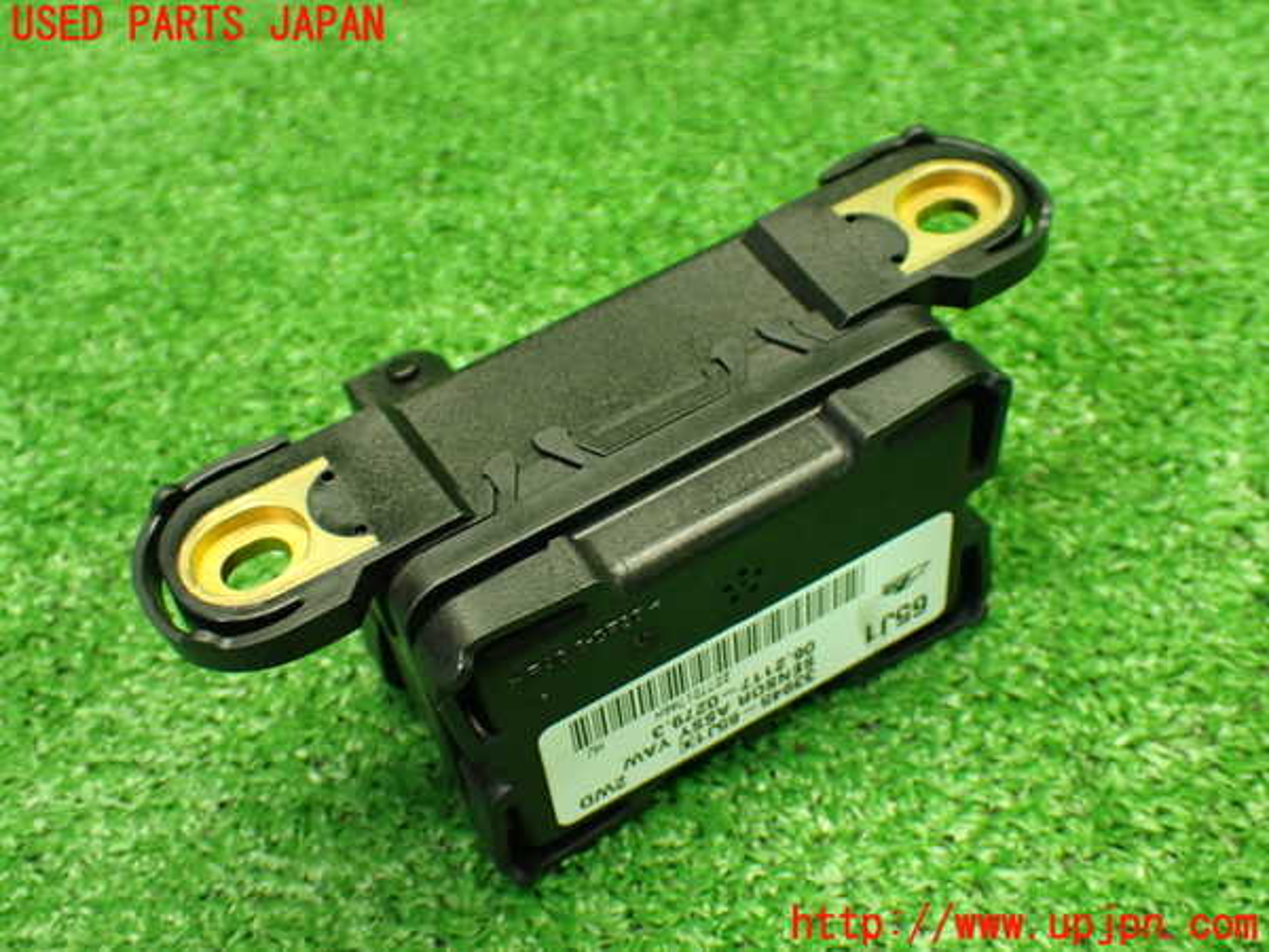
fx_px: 1613
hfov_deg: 42.9
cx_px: 634
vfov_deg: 32.9
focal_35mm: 44
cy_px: 476
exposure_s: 1/60
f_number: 2.9
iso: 800
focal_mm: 7.84
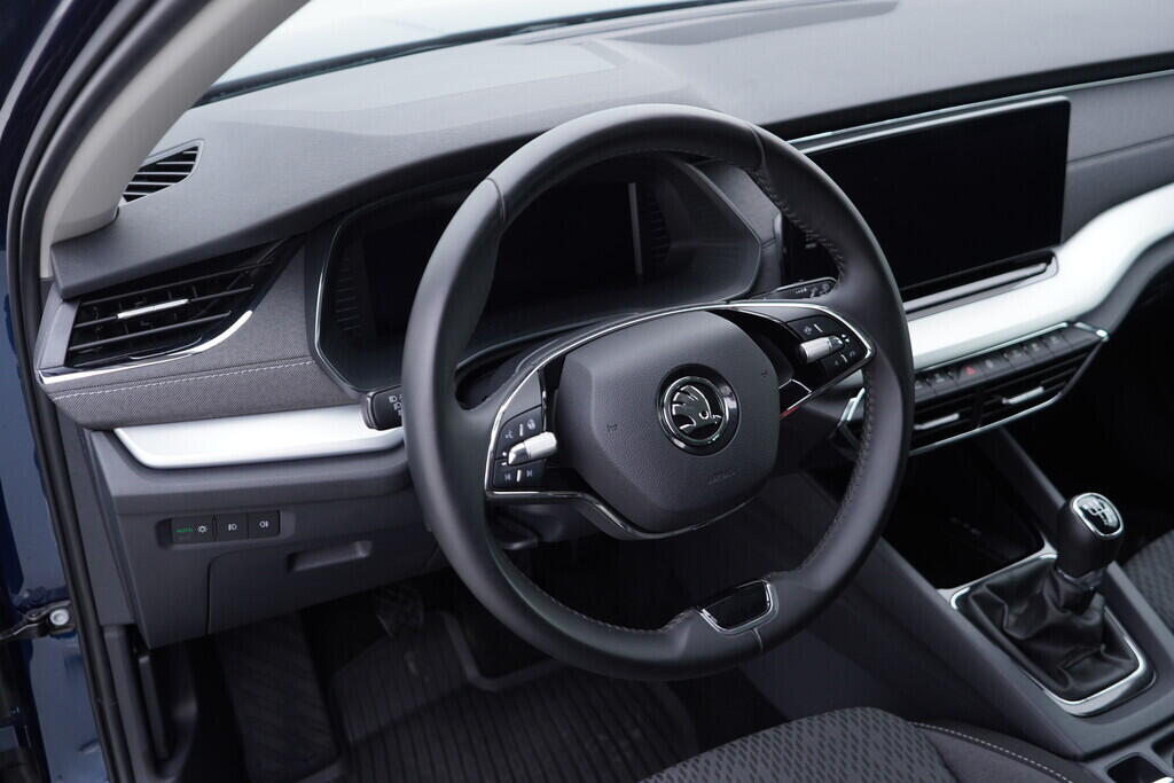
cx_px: 587
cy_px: 392
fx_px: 1174
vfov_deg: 36.9
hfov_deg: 53.1
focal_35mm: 36
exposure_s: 1/40
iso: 160
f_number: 2.8
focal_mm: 24
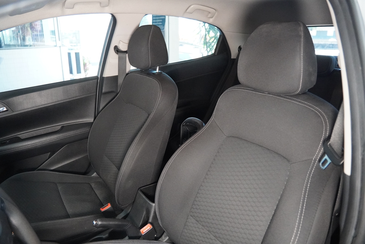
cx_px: 182
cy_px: 122
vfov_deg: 50.4
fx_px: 259
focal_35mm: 26
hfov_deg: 70.4
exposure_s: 1/160
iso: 5000
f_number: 2.8
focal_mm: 17
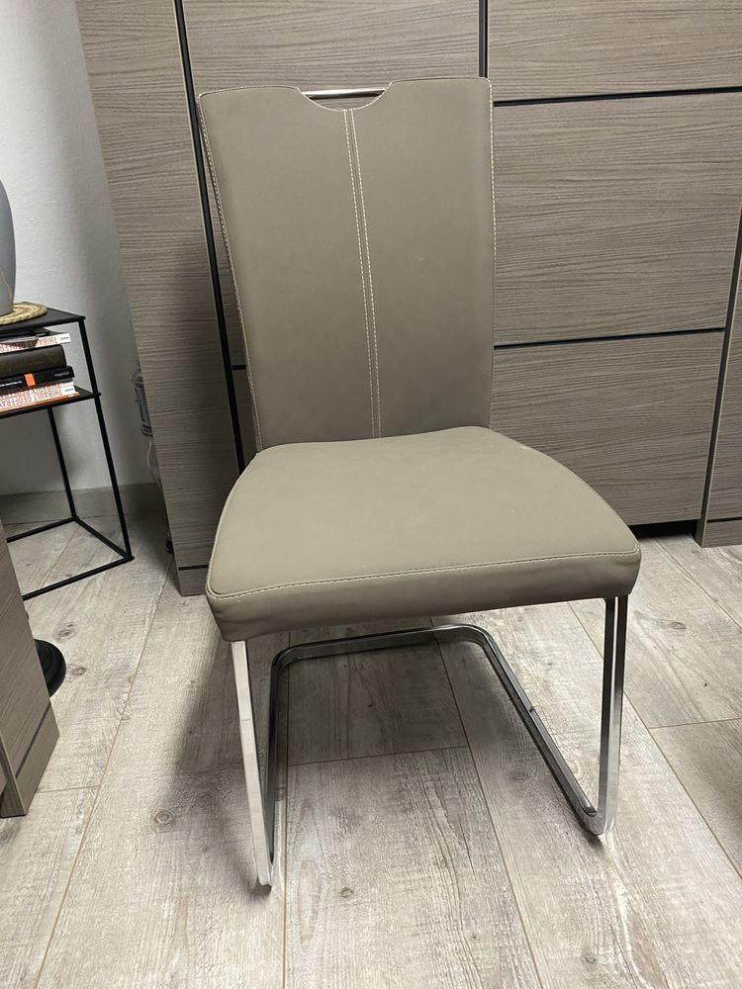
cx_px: 371
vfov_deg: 67.3
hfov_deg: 53.1
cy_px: 494
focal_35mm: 26
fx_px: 743
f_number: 1.8
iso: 320
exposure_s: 1/50
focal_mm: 4.25
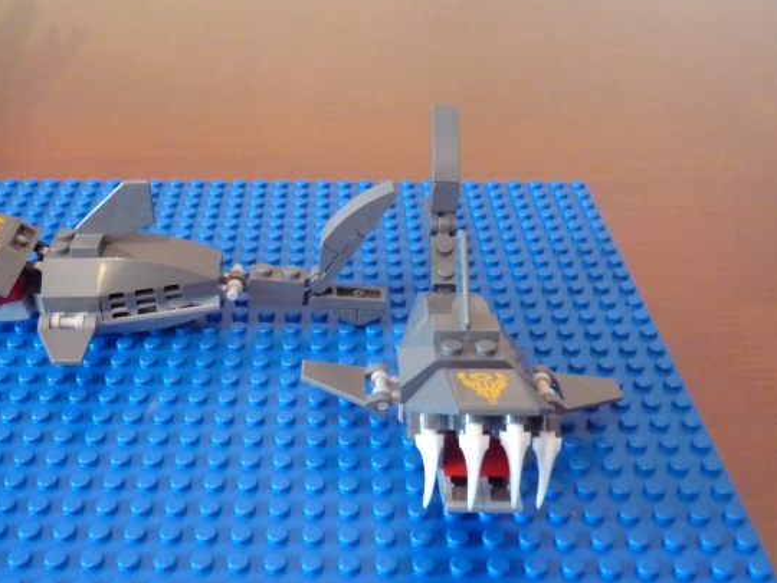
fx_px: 898
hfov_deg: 46.6
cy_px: 327
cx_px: 314
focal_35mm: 40
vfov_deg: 35.9
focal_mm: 4.8
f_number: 2.8
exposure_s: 1/10
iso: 800
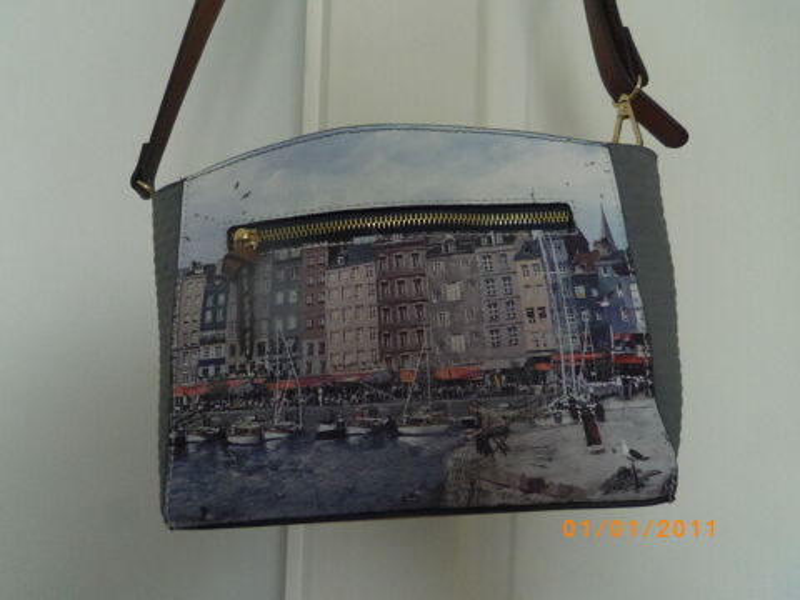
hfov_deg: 63.4
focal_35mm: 28
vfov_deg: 49.7
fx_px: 647
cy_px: 300
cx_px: 400
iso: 400
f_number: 3.9
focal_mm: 5
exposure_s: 1/40
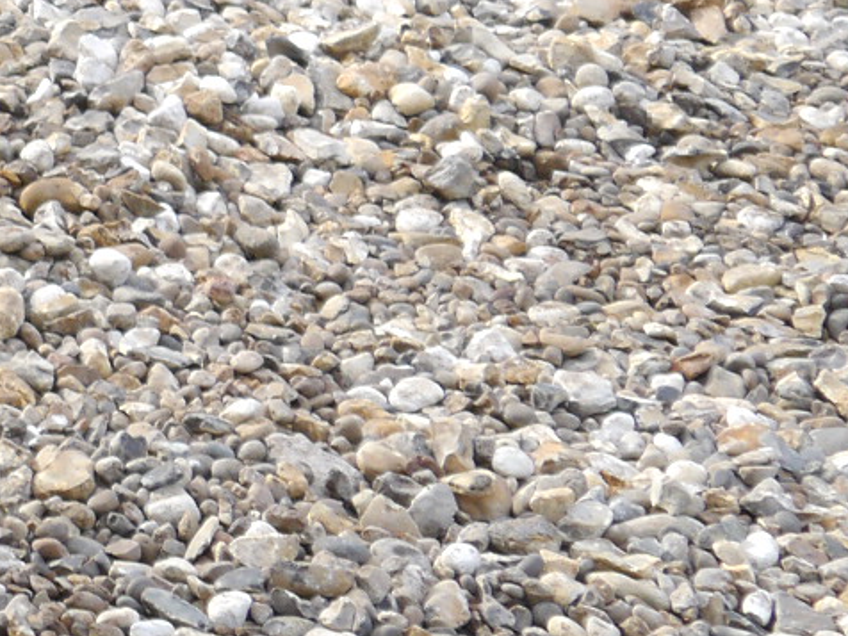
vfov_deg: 9.2
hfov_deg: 11.2
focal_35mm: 157
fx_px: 3846
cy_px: -378
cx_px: -928
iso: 160
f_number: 5
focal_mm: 16
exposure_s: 1/200
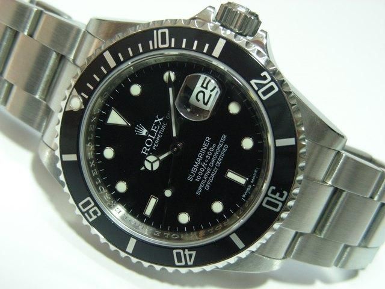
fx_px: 701
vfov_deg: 23.3
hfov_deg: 30.7
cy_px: 144
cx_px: 192
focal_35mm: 63
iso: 200
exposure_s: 1/27.2
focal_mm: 10.5
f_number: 3.5
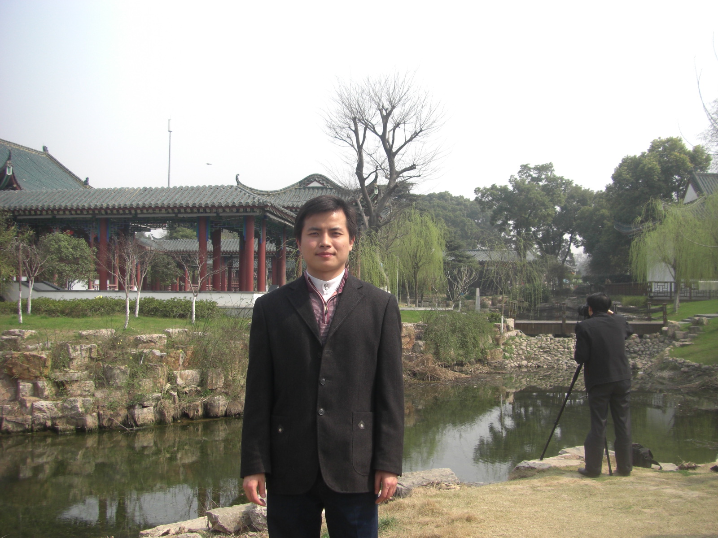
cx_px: 359
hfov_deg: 49.0
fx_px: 788
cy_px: 269
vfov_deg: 37.7
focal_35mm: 38
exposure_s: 1/400
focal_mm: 6.3
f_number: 3.4
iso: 64
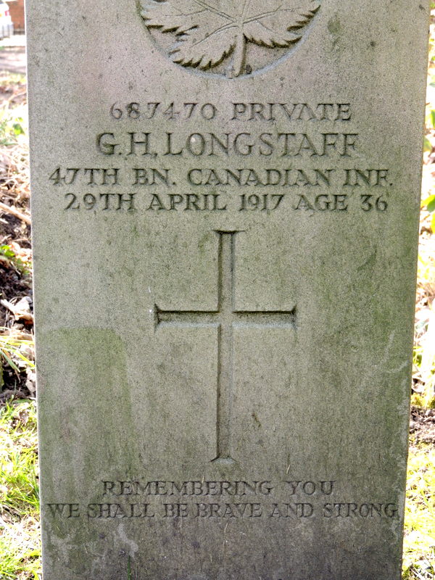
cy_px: 290
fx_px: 1424
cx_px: 218
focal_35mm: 85
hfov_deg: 17.4
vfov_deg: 23.0
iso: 160
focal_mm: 15.1
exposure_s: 1/100
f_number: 4
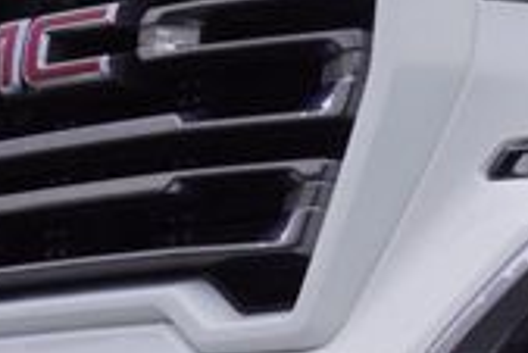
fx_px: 3200
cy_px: 412
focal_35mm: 218
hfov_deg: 8.8
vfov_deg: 6.3
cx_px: 1100
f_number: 7.1
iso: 100
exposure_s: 1/100
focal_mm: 24
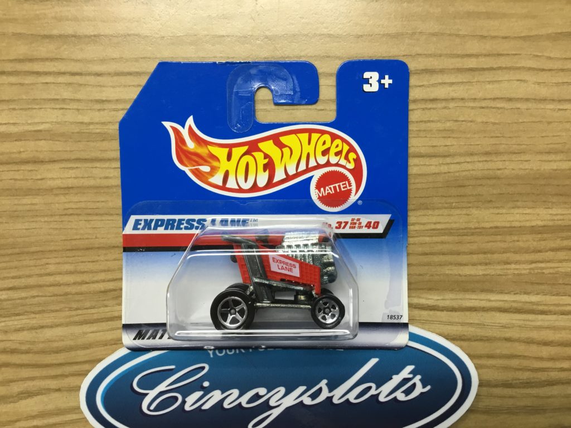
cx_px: 286
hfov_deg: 58.4
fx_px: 511
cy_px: 214
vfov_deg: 45.4
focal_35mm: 31
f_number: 2.4
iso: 64
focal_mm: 3.3
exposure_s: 1/33
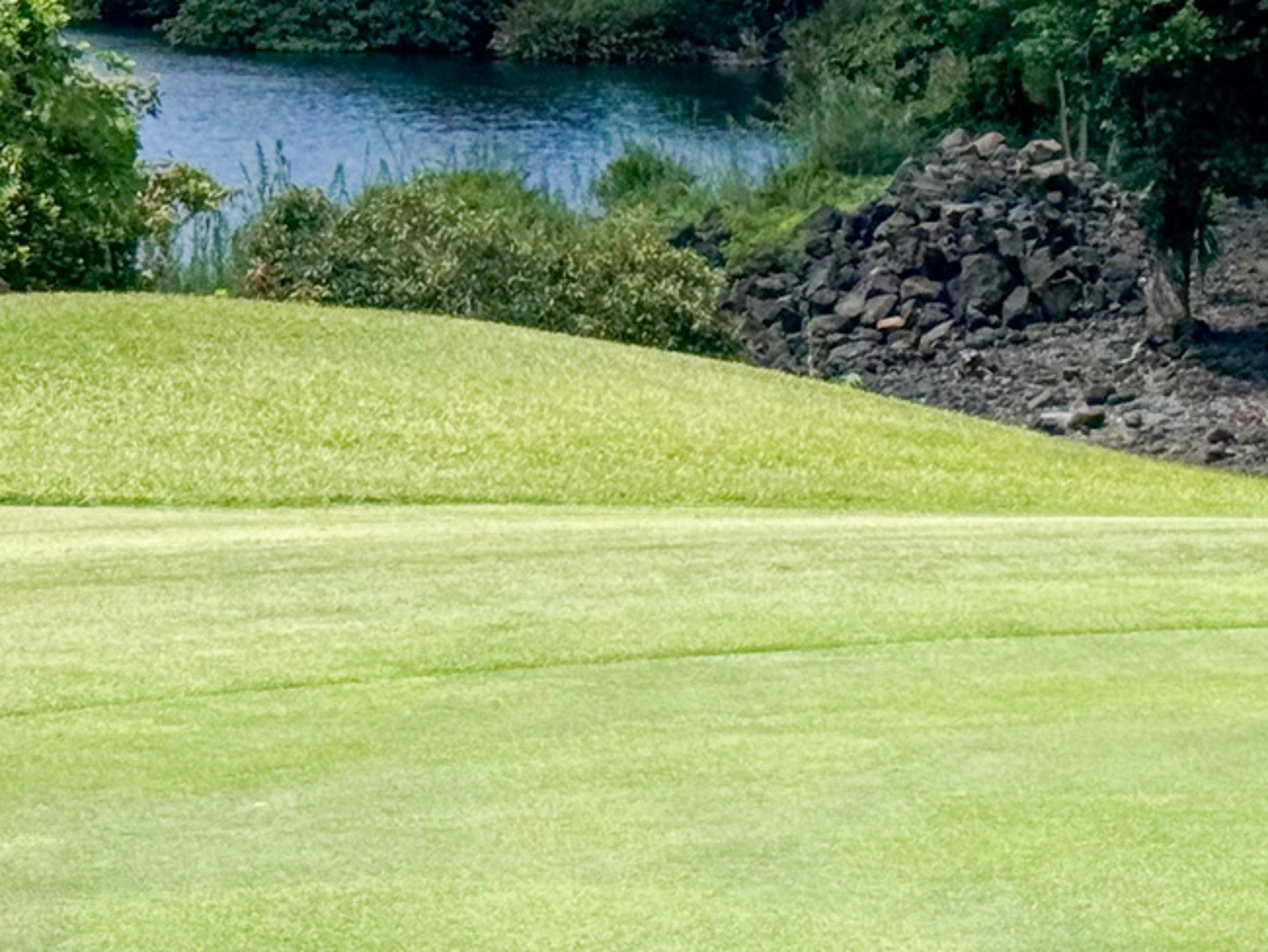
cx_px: 1820
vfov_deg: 9.5
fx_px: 5680
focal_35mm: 155
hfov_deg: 12.2
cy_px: 42
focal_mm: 6.76
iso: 64
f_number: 1.78
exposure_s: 1/6410
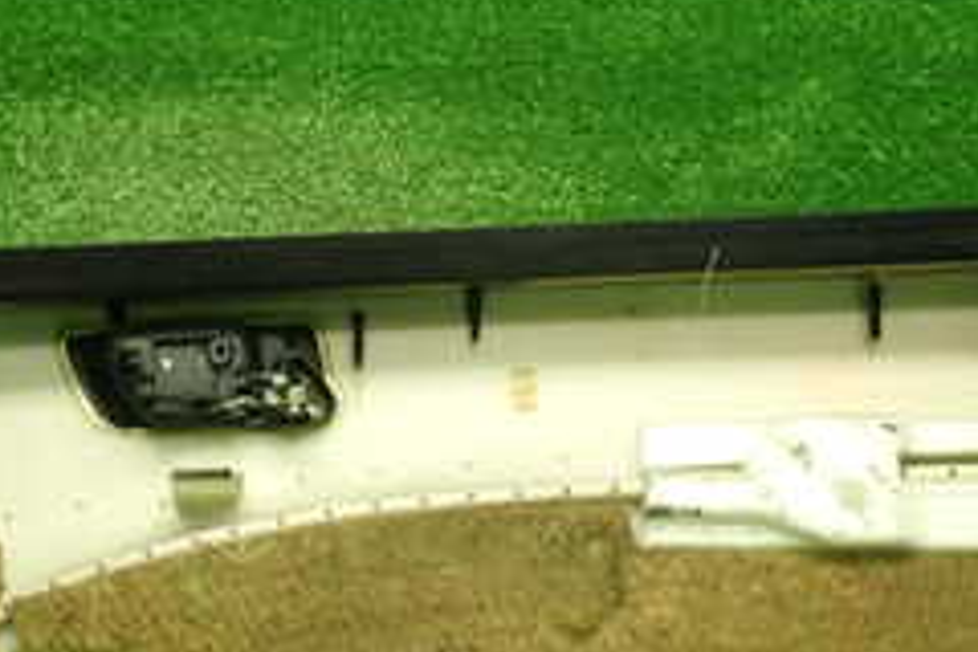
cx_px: 261
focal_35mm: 65
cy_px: 758
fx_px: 1766
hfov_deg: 30.5
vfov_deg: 19.8
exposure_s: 1/60
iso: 200
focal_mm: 4.5
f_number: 2
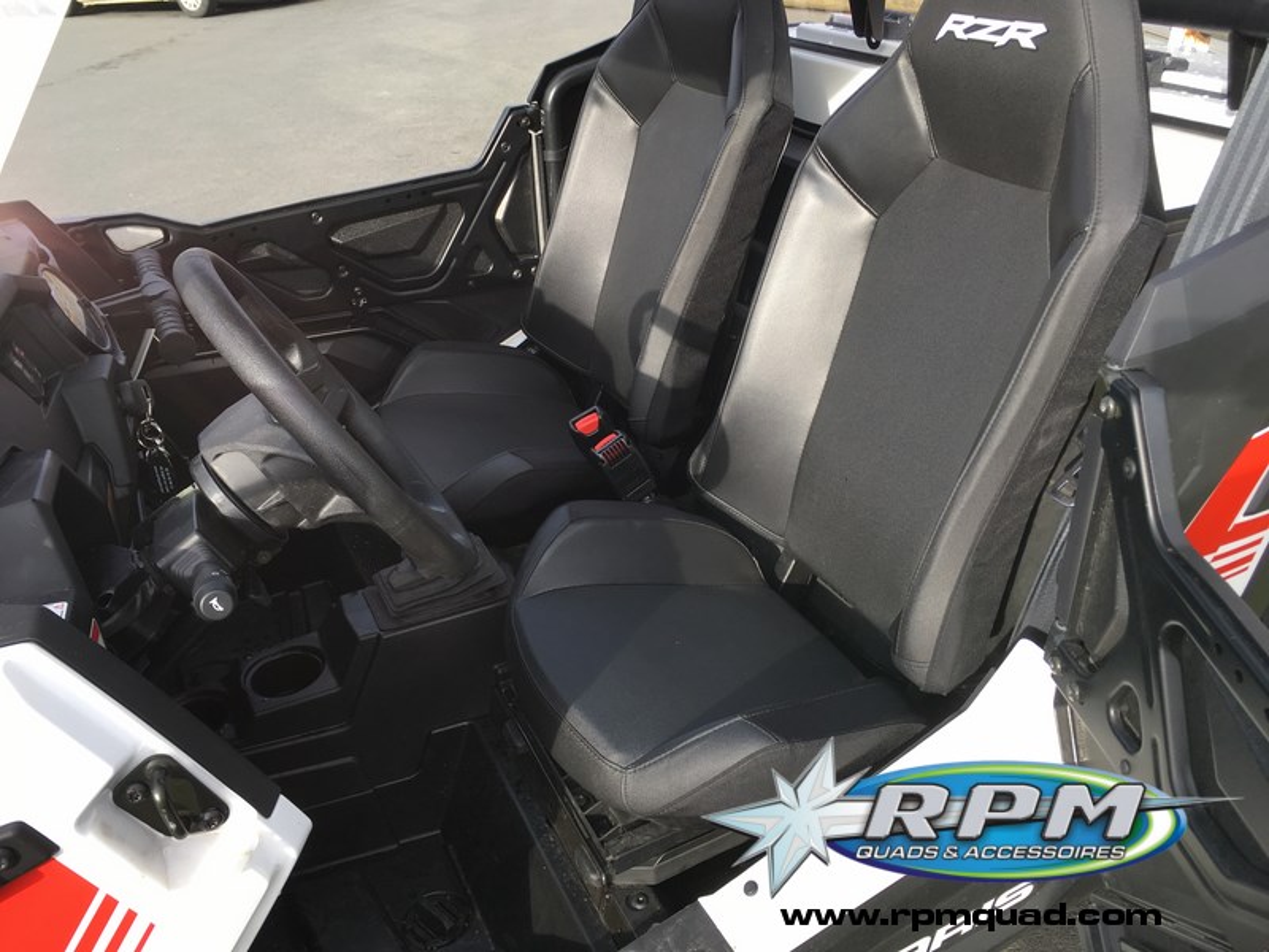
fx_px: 1063
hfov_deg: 61.7
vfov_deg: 48.2
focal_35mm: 29
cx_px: 634
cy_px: 476
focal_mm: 4.15
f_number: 2.2
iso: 25
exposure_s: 1/318
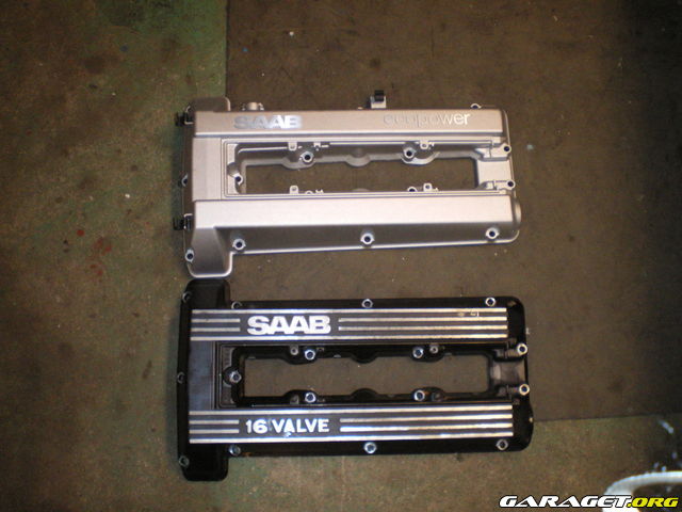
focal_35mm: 38
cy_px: 256
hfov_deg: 49.0
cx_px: 341
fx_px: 749
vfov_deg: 37.7
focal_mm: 6.3
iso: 400
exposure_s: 1/50
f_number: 3.1
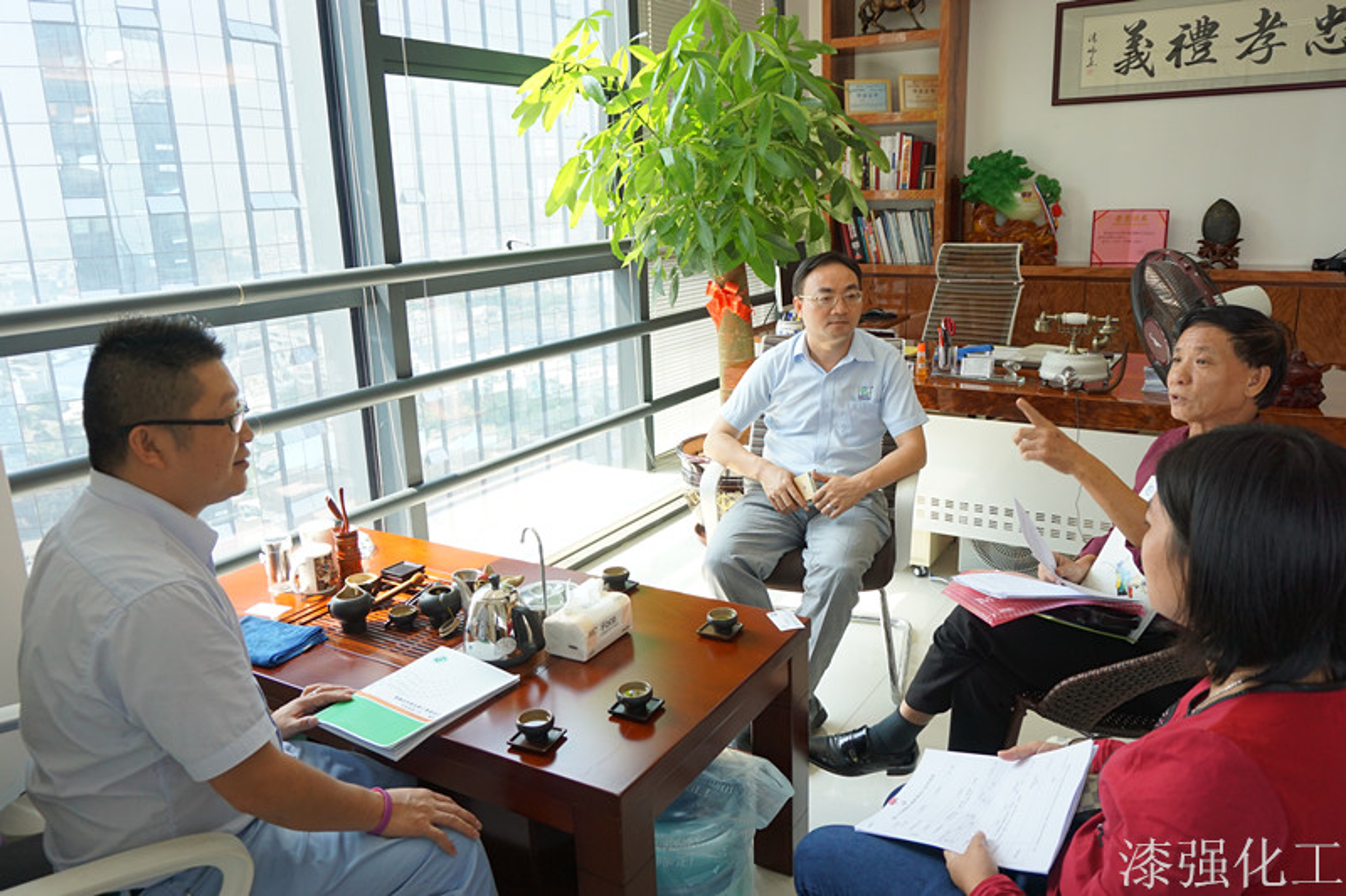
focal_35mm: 27
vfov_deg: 47.9
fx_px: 1009
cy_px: 448
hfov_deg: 67.4
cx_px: 673
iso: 500
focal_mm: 18
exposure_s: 1/160
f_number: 4
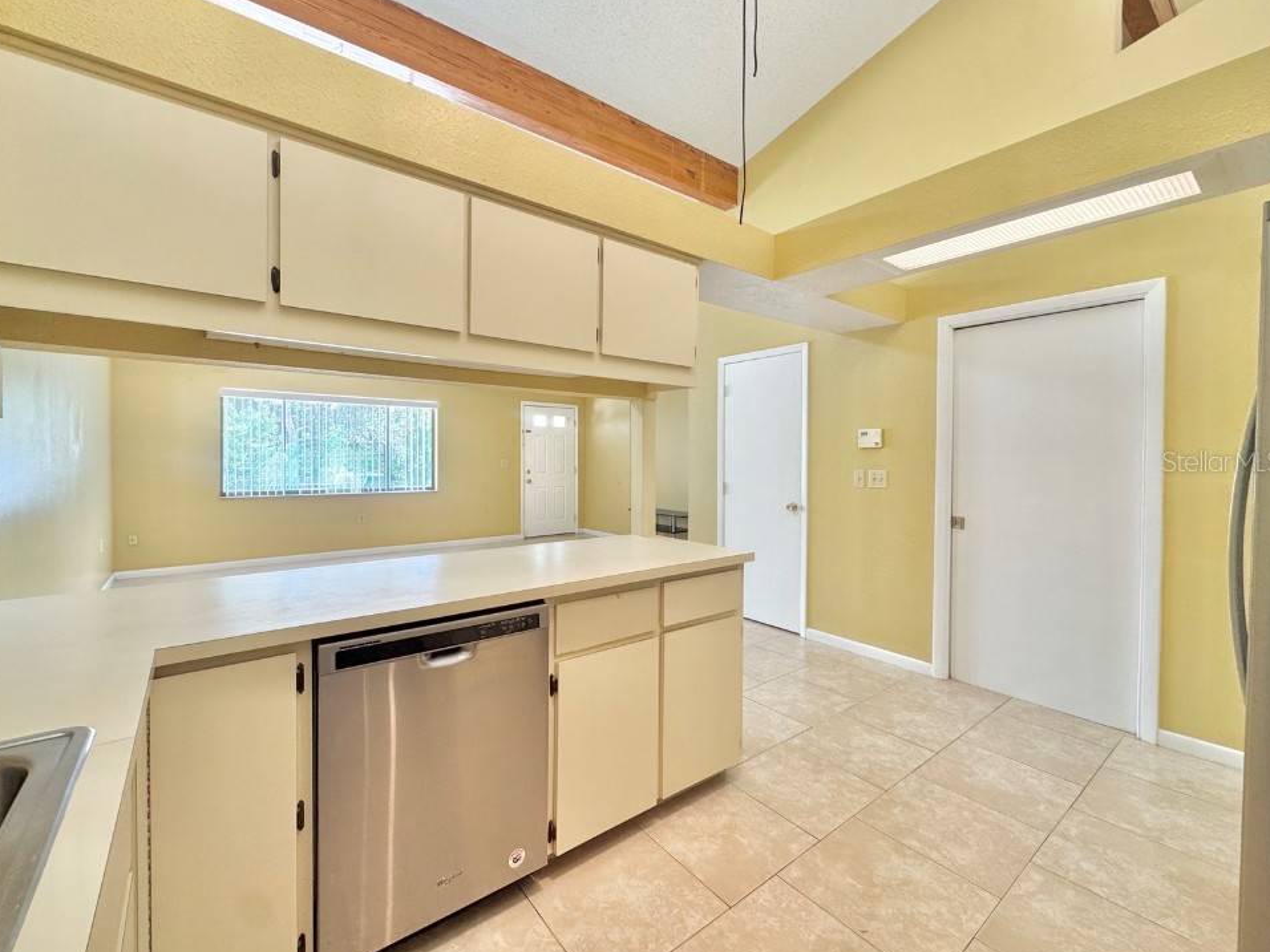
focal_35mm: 15
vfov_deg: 81.7
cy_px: 461
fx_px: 550
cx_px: 607
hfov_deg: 98.1
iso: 200
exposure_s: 1/120
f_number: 2.2
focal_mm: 2.22
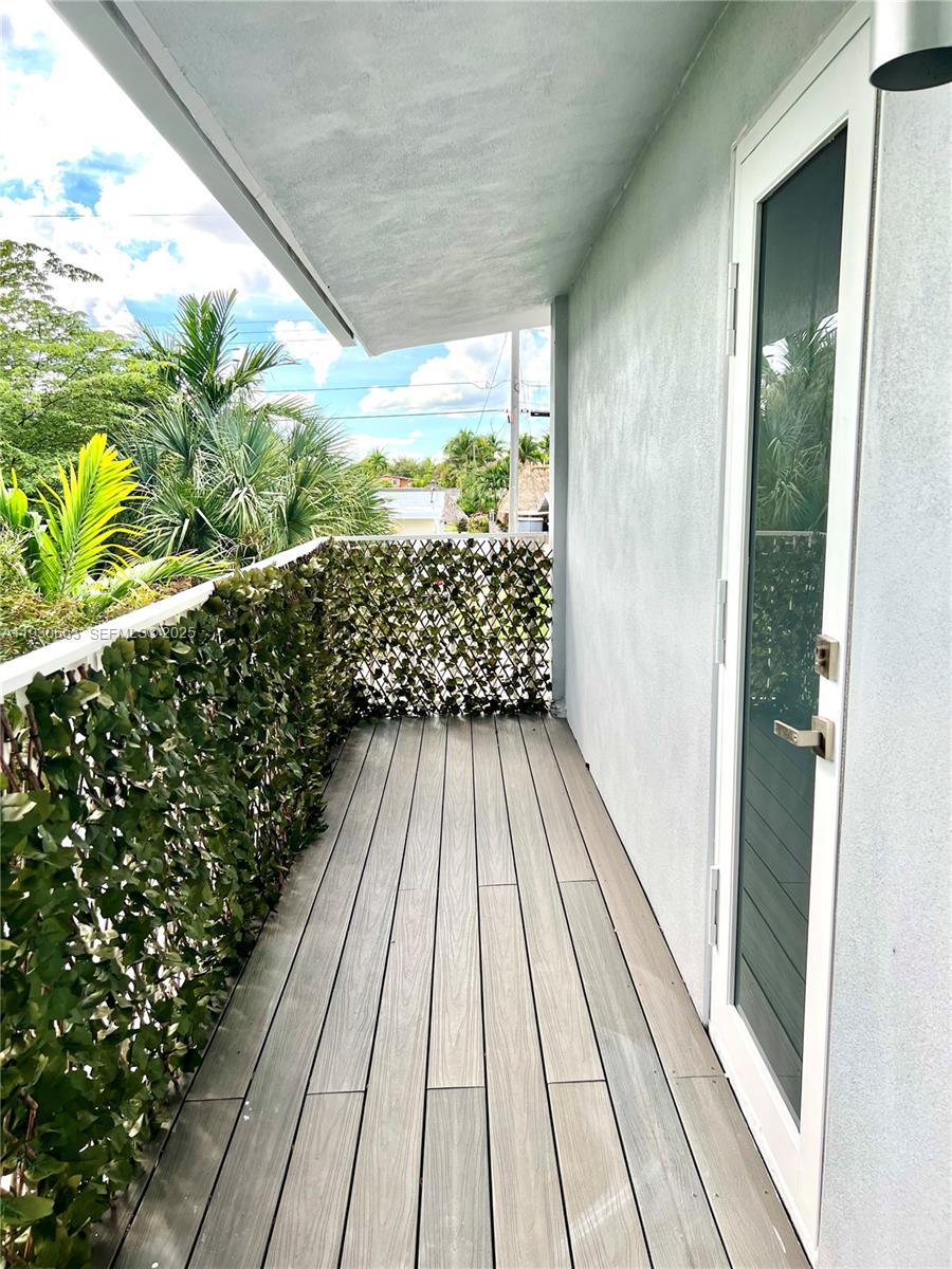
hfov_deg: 53.1
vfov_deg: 67.3
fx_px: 953
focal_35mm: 26
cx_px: 476
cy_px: 634
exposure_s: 1/791
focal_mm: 5.7
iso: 50
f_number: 1.5
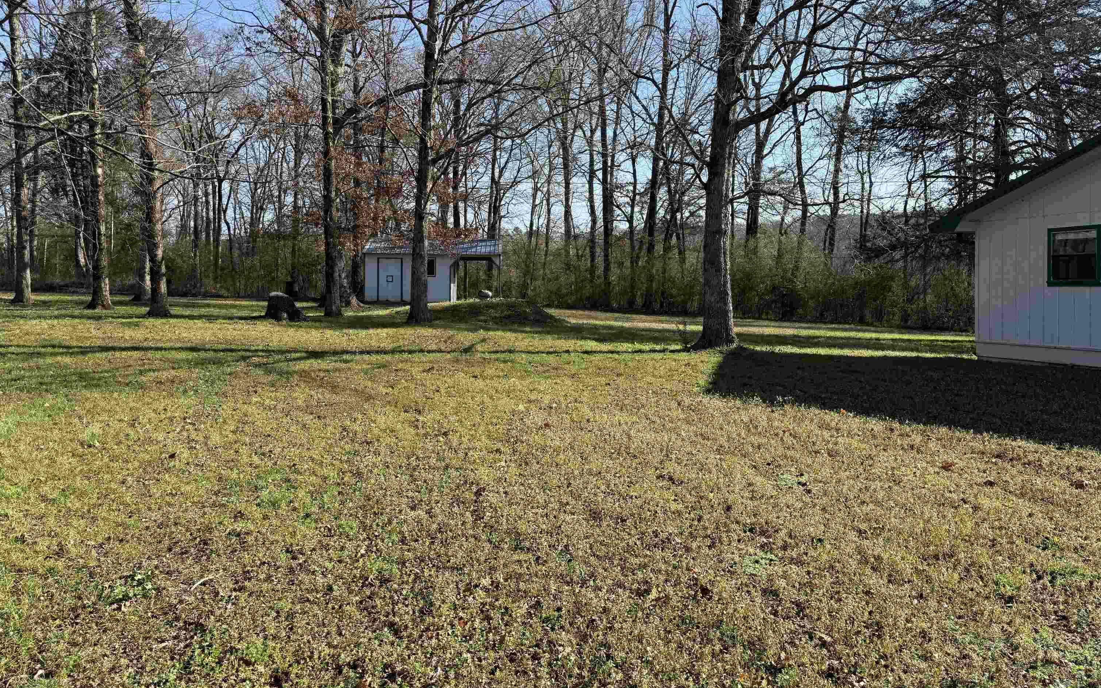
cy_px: 293
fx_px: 780
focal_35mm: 26
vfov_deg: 47.4
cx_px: 561
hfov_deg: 70.4
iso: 80
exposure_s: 1/2232
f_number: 1.78
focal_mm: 6.76
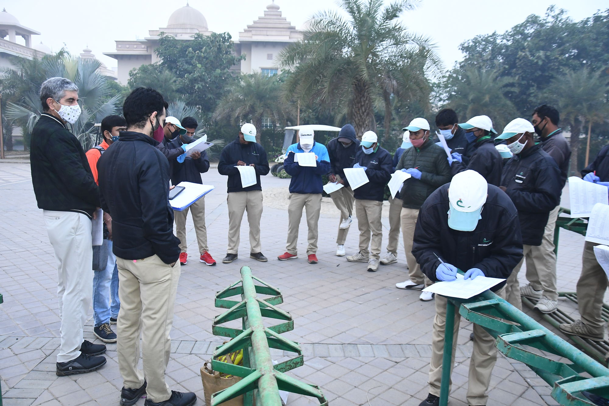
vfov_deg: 47.9
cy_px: 203
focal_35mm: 27
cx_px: 304
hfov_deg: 67.4
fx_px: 457
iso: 1600
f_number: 3.5
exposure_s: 1/160
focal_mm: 18
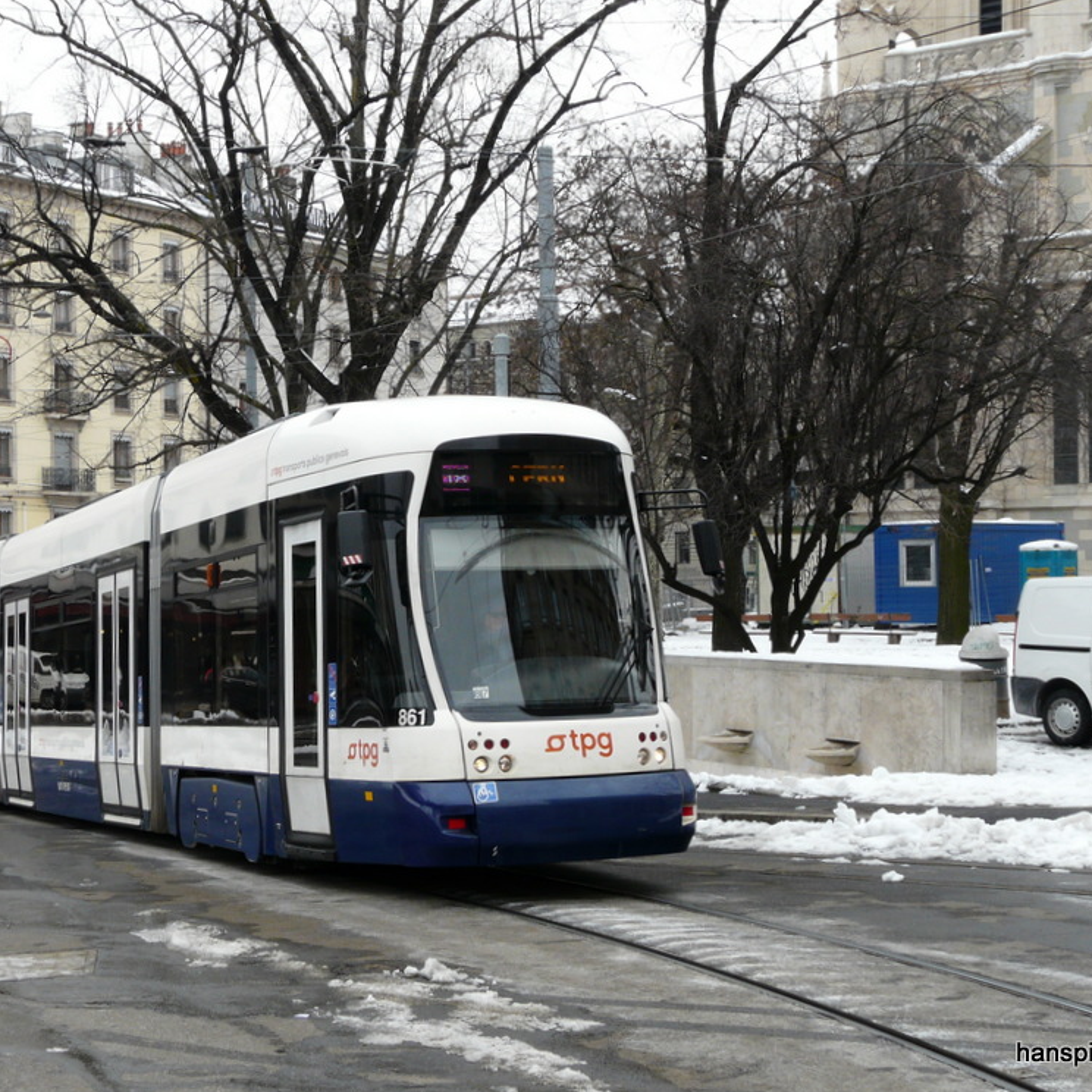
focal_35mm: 57
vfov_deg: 30.0
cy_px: 546
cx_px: 402
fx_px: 2034
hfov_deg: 29.9
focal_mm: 7.9
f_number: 5
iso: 100
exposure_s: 1/250
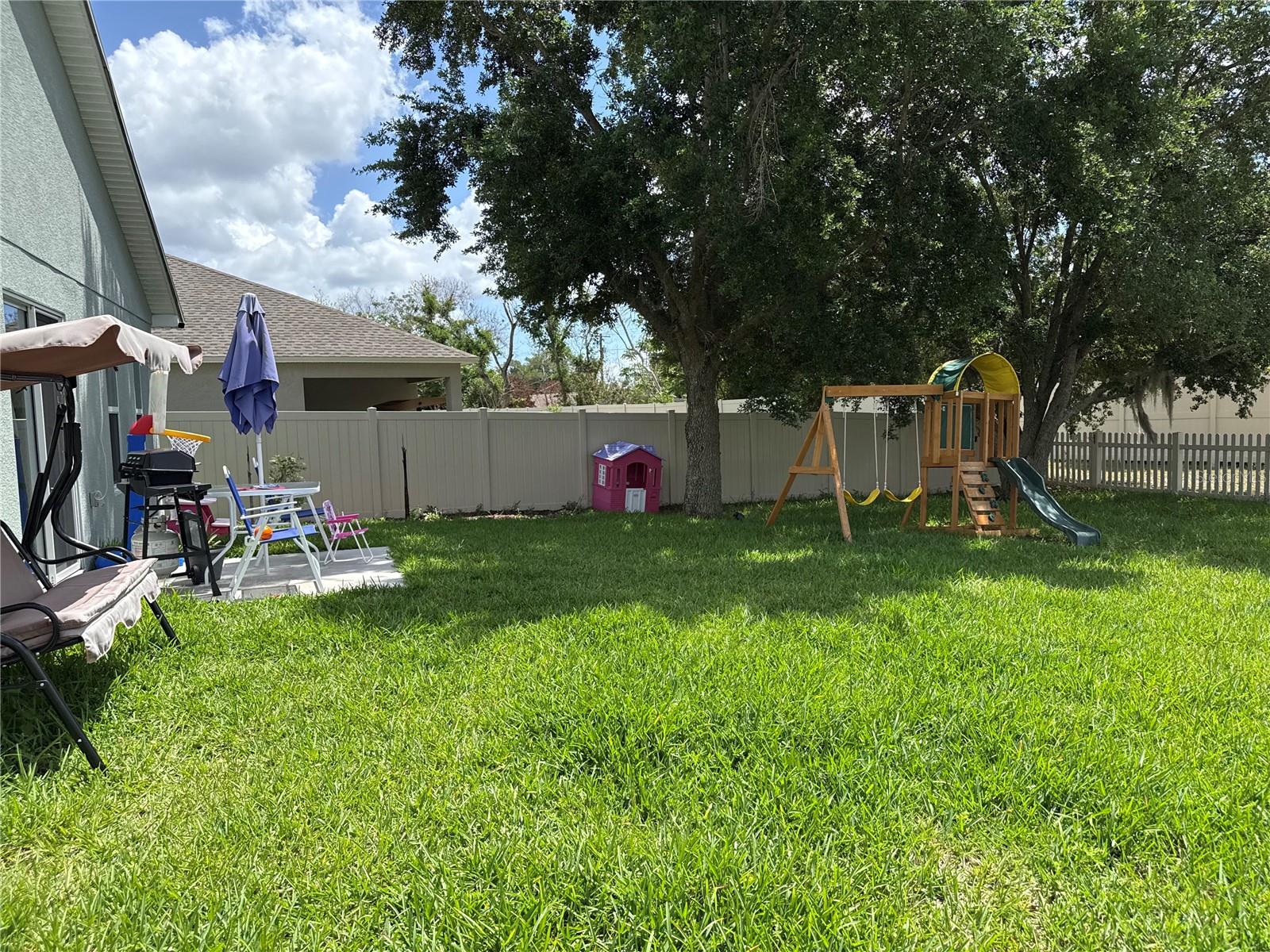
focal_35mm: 24
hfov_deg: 71.6
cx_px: 635
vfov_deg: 56.8
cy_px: 476
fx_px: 881
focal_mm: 6.76
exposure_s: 1/3425
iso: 100
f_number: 1.78
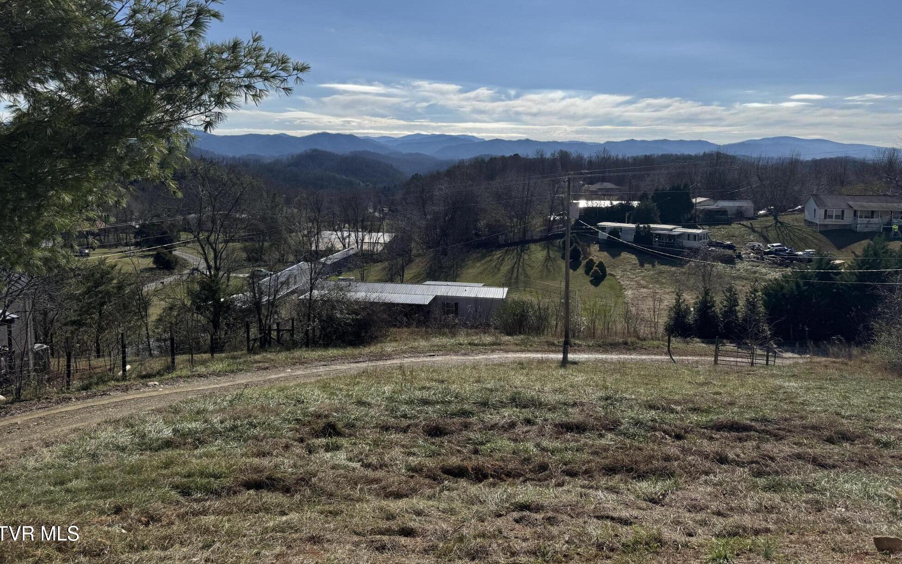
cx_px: 454
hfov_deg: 70.4
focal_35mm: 26
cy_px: 220
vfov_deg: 47.3
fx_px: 639
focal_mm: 6.76
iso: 80
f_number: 1.78
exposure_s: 1/12346
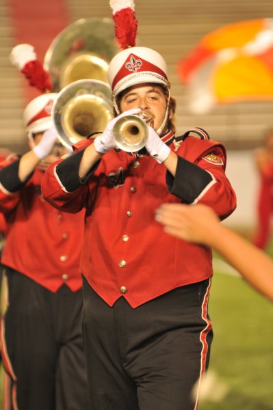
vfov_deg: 6.9
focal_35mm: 300
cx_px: 136
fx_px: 3418
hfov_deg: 4.6
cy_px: 205
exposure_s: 1/60
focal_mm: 200
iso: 360
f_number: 2.8
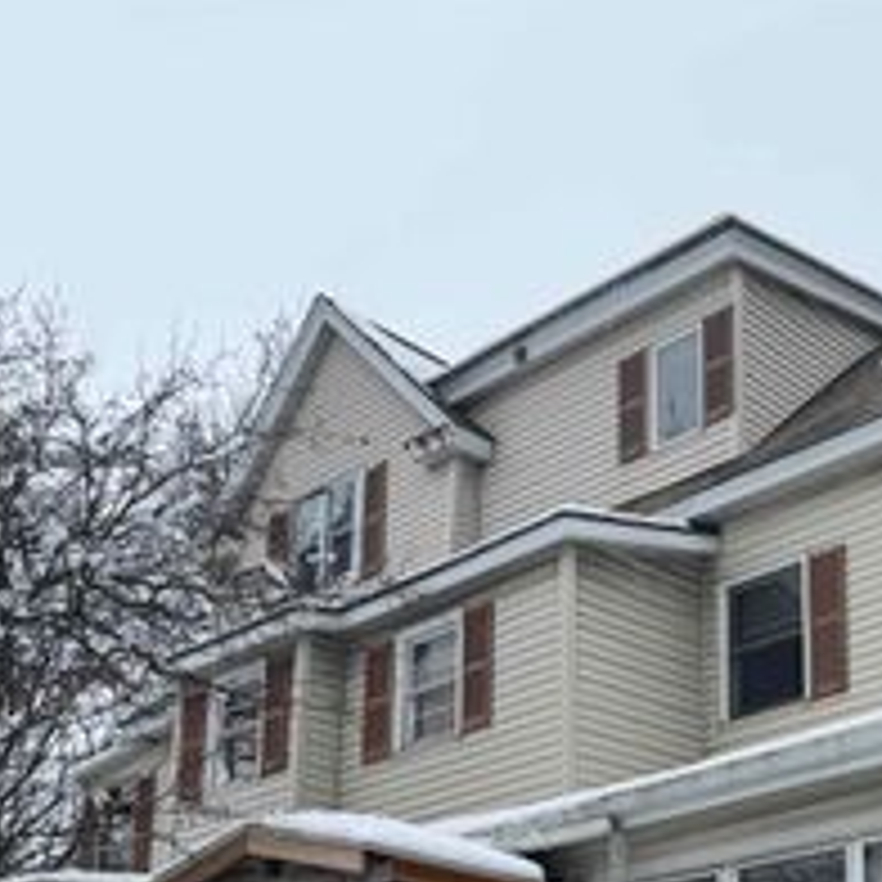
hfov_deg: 30.6
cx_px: 752
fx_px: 1557
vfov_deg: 29.9
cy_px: 839
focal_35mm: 54
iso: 80
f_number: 1.78
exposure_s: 1/3597
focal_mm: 6.76
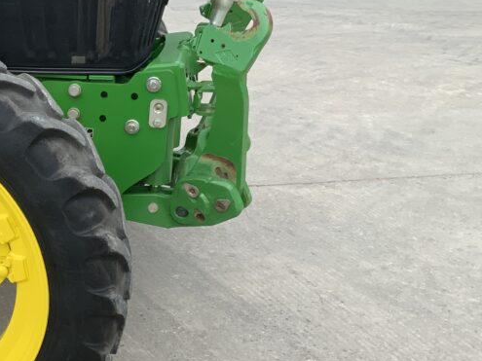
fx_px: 835
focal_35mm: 60
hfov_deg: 30.0
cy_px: 256
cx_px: -1
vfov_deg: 24.2
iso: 16
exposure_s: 1/691
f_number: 1.8
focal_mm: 3
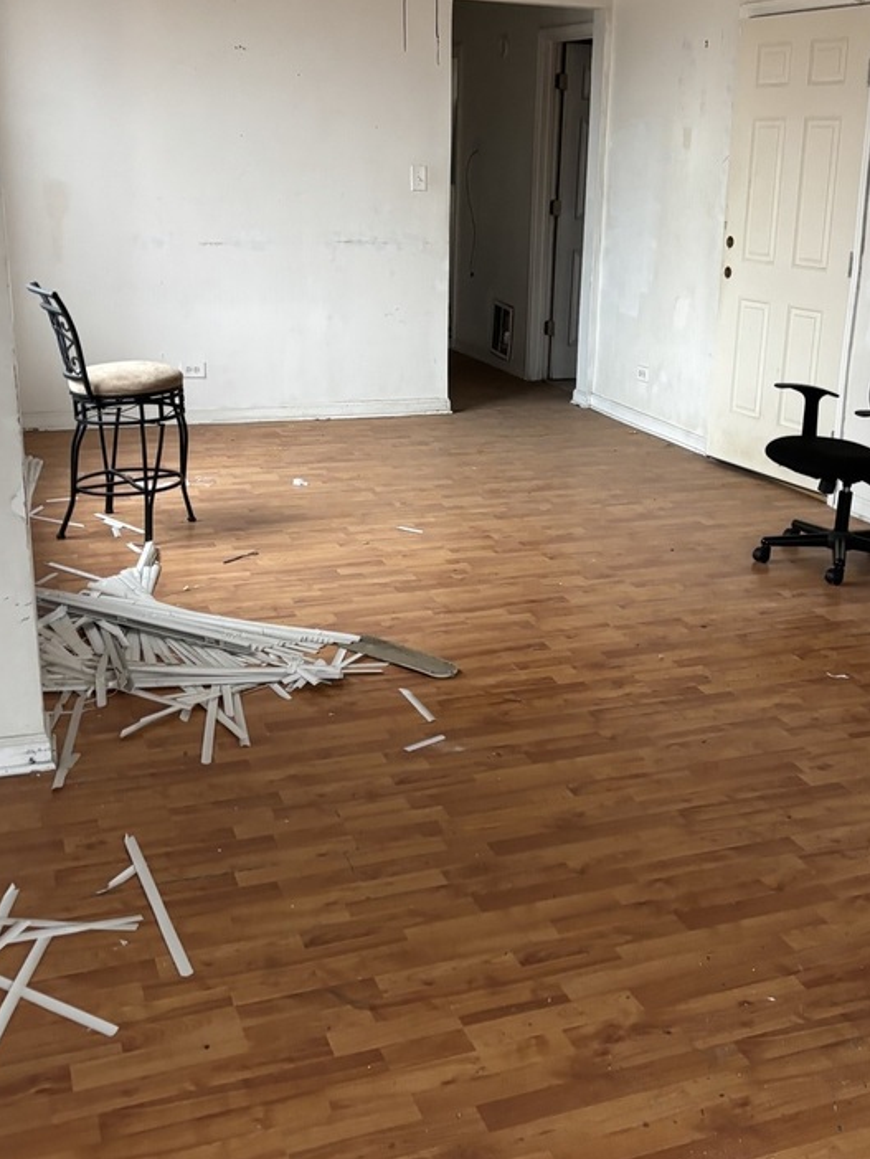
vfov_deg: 46.8
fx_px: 1340
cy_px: 545
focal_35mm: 40
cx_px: 522
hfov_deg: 35.9
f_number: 1.6
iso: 320
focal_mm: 5.96
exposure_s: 1/60
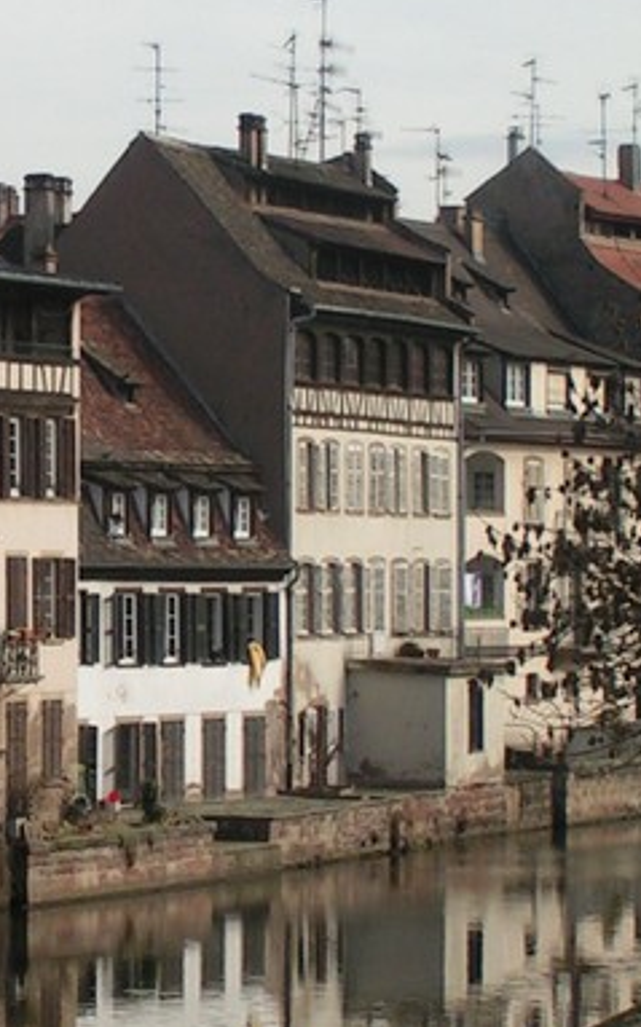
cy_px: 479
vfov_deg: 10.9
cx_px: -70
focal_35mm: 192
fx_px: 5373
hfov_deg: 6.8
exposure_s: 1/250
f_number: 6.3
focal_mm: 10
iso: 50
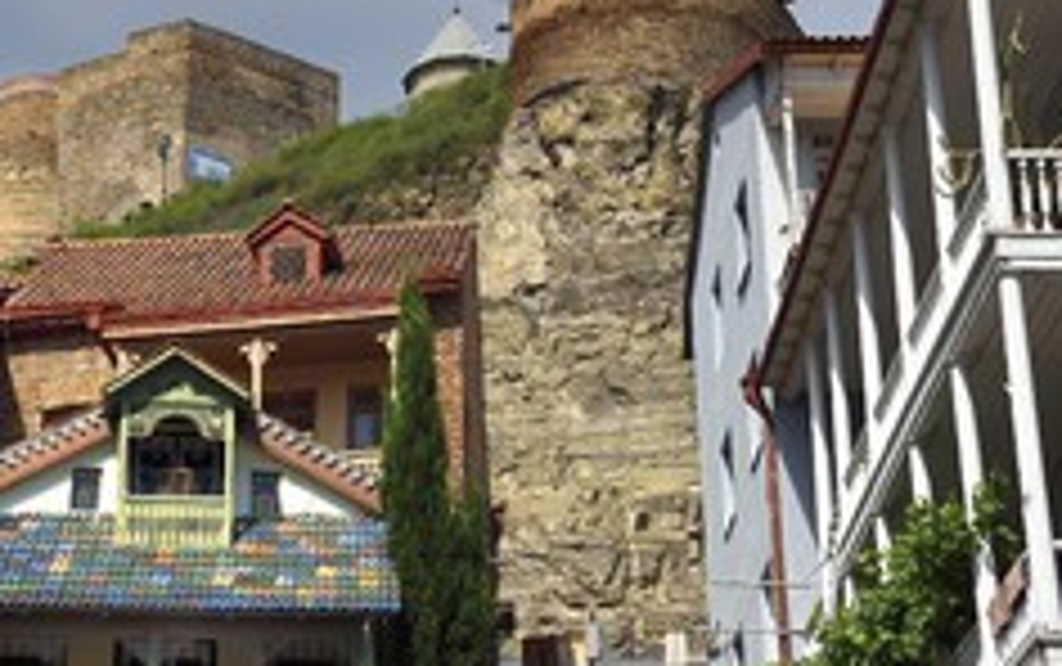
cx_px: 369
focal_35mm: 87
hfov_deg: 23.7
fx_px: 2520
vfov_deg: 15.1
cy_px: 315
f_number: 11
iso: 200
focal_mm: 48
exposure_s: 1/250
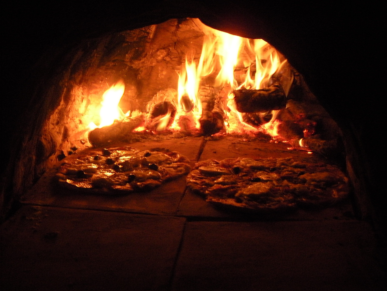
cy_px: 146
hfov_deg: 51.4
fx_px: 402
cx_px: 194
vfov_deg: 39.7
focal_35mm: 36
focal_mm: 6.3
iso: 400
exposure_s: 1/14.1
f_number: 3.5
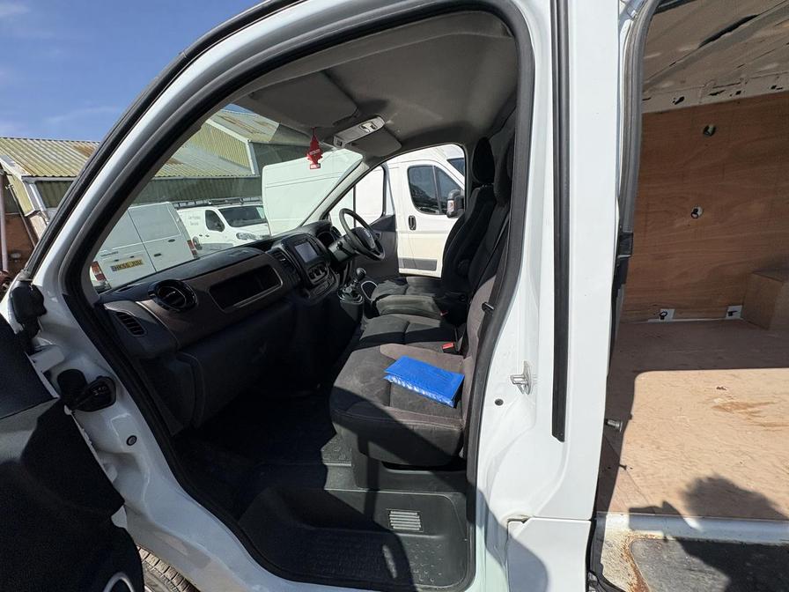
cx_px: 394
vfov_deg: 85.7
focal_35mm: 14
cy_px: 296
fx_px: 319
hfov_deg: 102.1
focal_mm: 2.22
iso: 50
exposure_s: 1/2083
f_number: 2.2
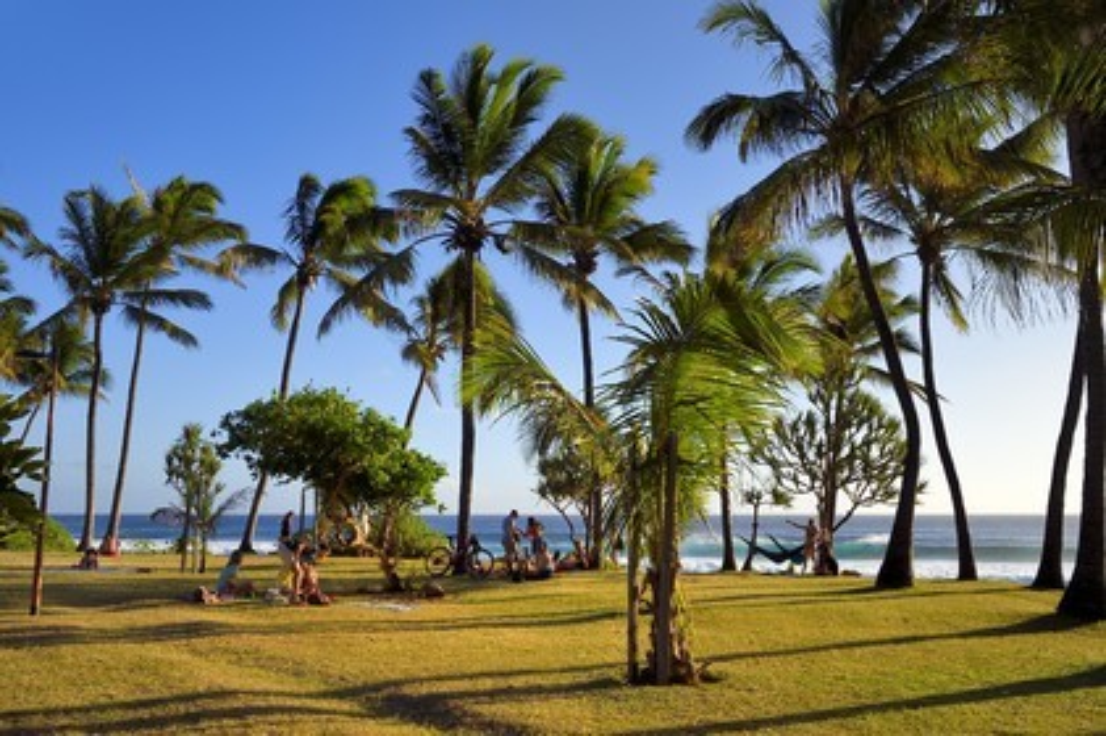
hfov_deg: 58.8
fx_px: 982
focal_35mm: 32
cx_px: 553
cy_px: 368
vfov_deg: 41.1
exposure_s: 1/250
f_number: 14
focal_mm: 32
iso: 200
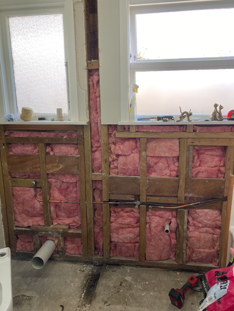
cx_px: 117
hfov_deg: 49.7
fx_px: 252
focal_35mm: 28
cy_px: 156
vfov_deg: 63.5
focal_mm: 3.99
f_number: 1.8
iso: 40
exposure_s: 1/120
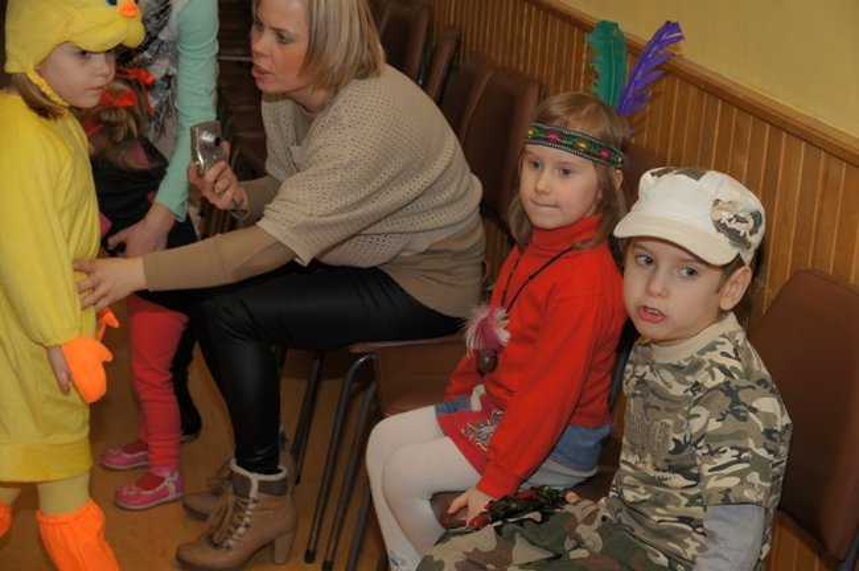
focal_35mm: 75
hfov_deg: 27.0
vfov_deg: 18.1
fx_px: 1788
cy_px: 286
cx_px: 430
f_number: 5.6
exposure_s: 1/80
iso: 200
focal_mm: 50
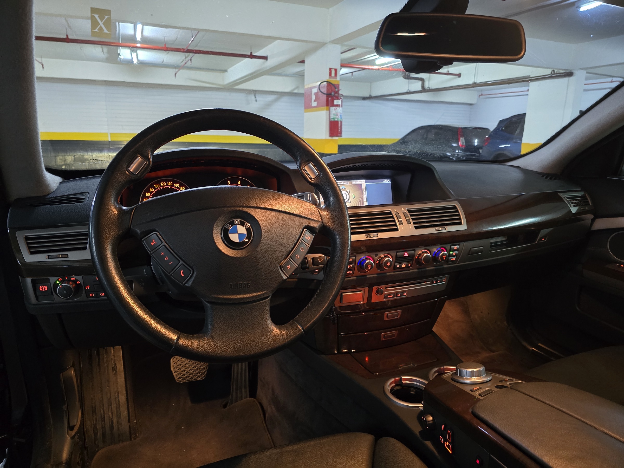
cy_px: 234
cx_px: 312
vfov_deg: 58.9
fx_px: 415
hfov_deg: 73.9
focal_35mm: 23
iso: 1250
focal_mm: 6.3
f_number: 1.7
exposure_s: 1/24
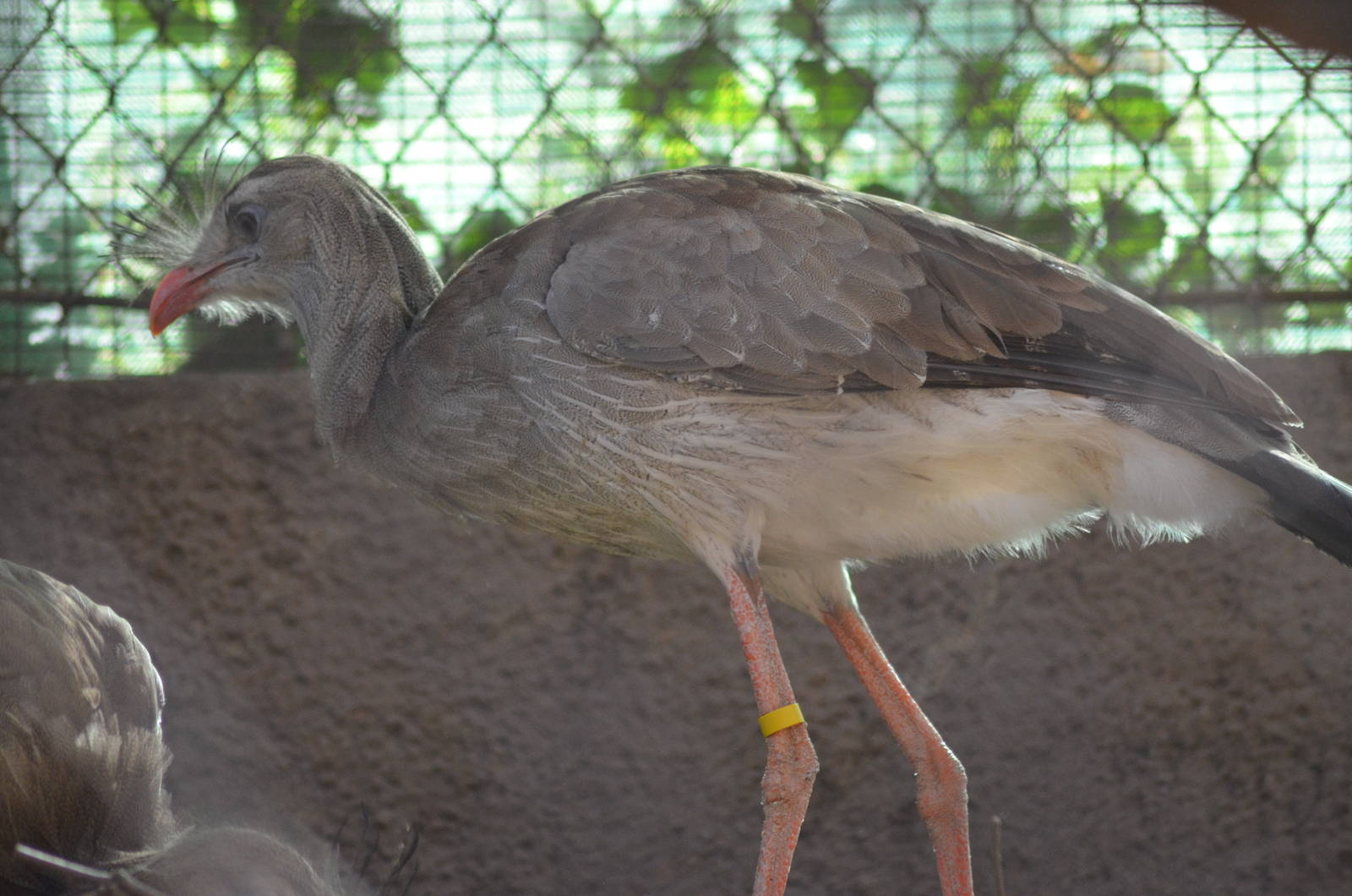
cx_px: 676
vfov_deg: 3.7
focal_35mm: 375
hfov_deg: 5.5
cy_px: 448
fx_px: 14055
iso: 1800
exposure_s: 1/500
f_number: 5
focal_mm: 250
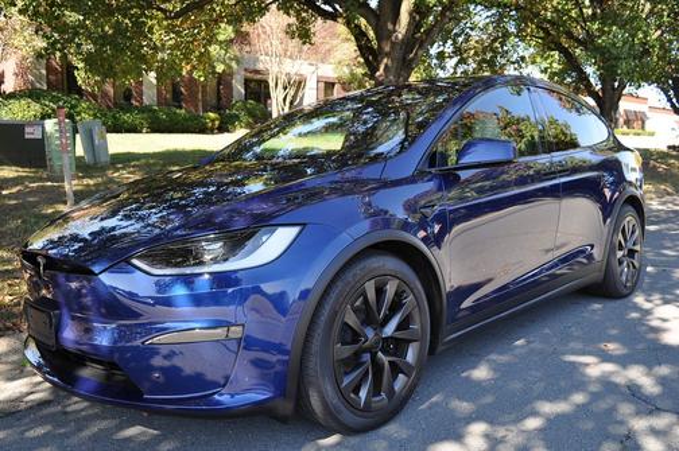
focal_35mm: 33
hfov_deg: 57.3
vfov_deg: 39.9
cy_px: 226
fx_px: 622
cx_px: 340
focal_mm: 22
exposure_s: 1/125
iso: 200
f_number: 5.6
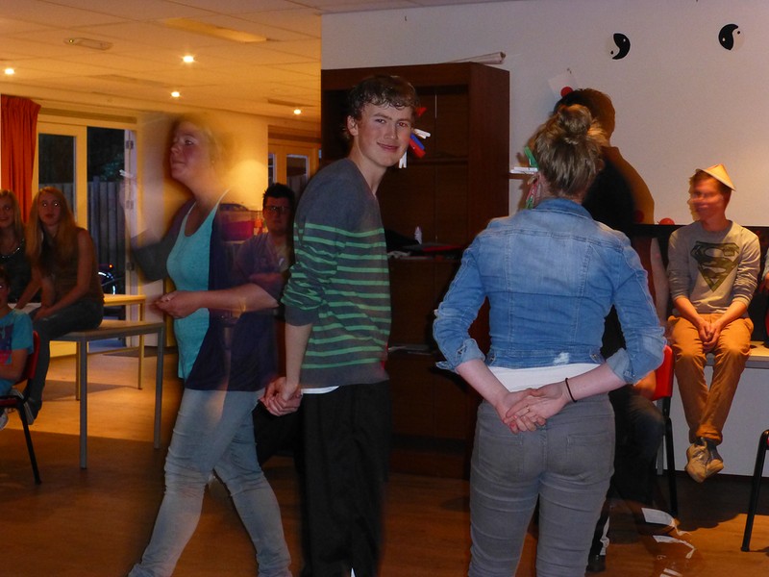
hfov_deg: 31.2
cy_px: 288
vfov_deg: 23.7
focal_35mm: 62
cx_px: 384
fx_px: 1377
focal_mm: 11
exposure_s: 1/4
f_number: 4.8
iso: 800
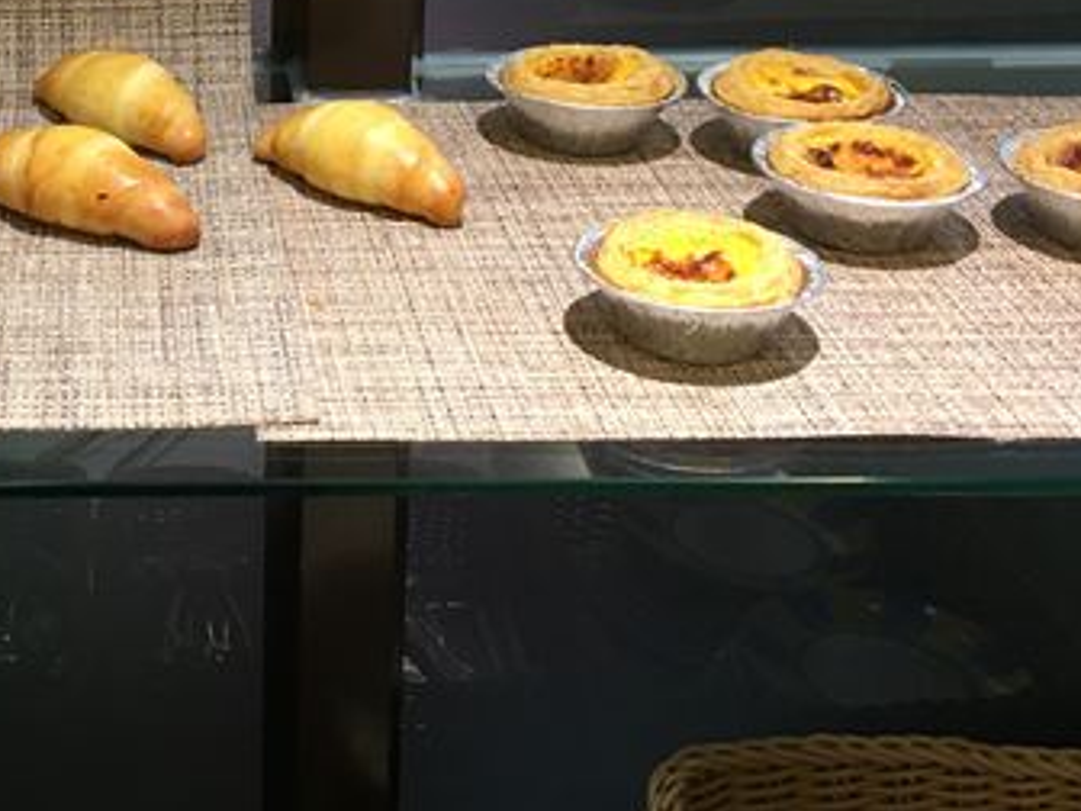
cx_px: 61
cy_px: 42
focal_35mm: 69
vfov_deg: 20.8
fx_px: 2155
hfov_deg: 27.0
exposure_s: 1/15
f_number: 2.2
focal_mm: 4.15
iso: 40
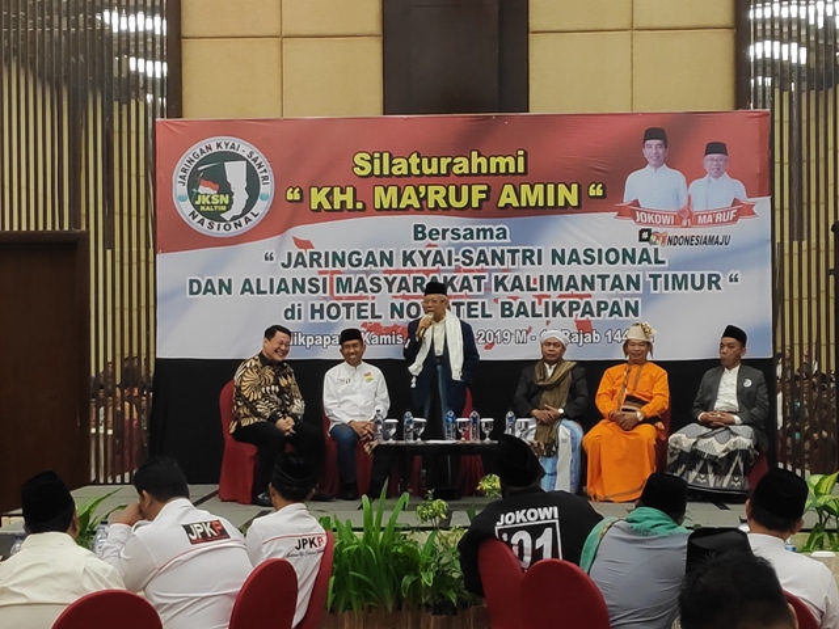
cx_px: 420
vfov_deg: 66.0
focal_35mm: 20
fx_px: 485
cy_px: 314
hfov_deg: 81.7
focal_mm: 3.94
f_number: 1.9
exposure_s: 1/100
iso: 731
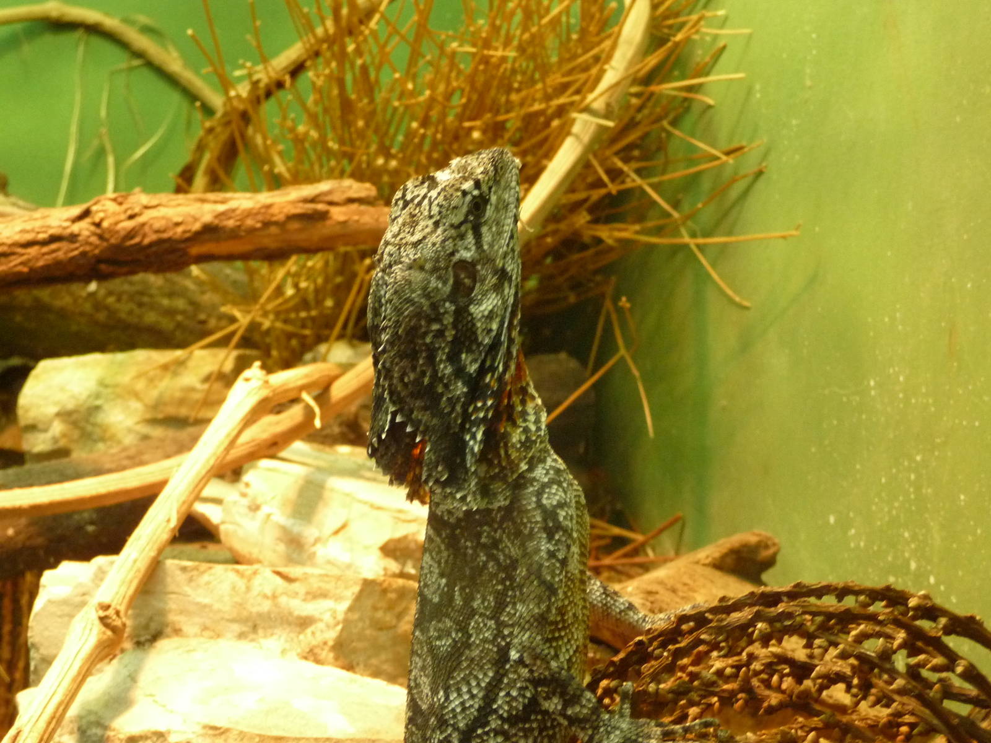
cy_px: 372
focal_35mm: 69
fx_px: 1975
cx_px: 496
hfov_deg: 28.2
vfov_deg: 21.3
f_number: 4.5
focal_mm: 10.5
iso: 400
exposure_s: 1/6
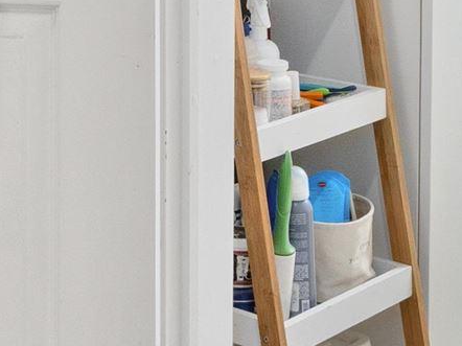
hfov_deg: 17.2
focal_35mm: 110
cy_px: -273
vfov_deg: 12.3
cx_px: -51
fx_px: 1472
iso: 400
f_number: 10
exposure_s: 1/6
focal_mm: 11
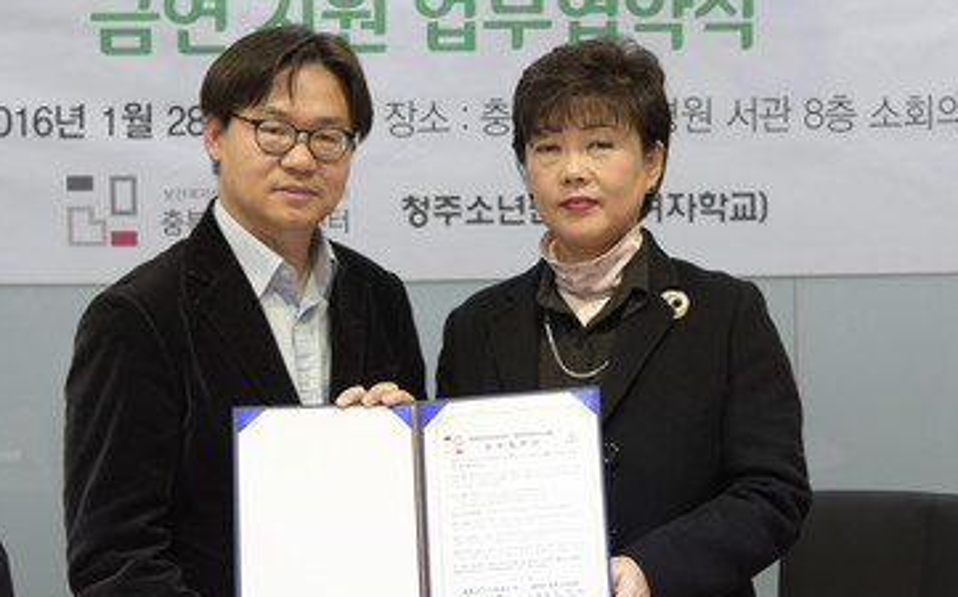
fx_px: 2035
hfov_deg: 26.5
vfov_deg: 16.7
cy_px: 268
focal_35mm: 78
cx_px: 443
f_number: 4
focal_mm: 46
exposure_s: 1/50
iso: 450
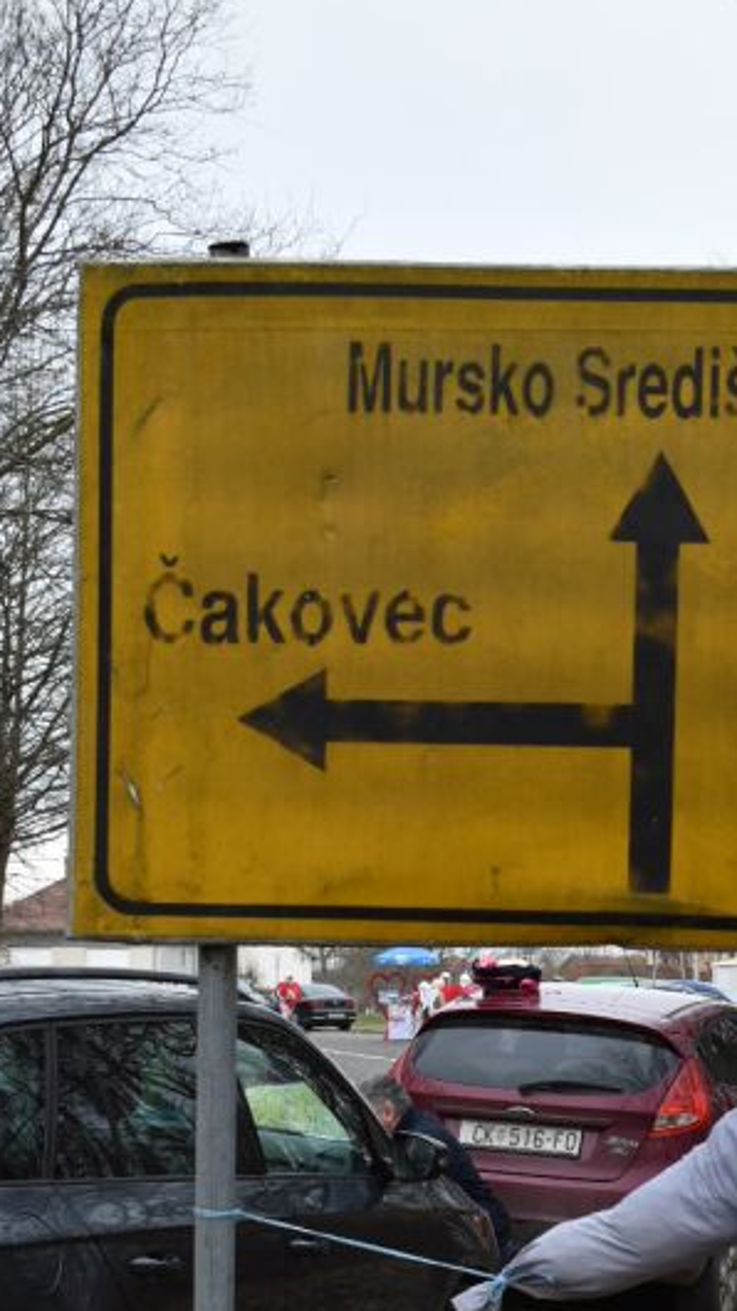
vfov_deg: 28.0
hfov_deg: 16.1
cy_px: 1059
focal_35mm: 74
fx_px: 2572
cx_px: 660
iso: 220
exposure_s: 1/250
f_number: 5.6
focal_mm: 26
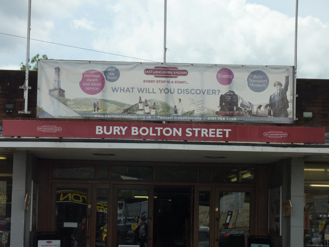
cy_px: 124
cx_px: 164
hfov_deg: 17.7
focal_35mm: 111
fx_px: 1055
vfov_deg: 13.3
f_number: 5.6
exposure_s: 1/640
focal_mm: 18.2
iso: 125
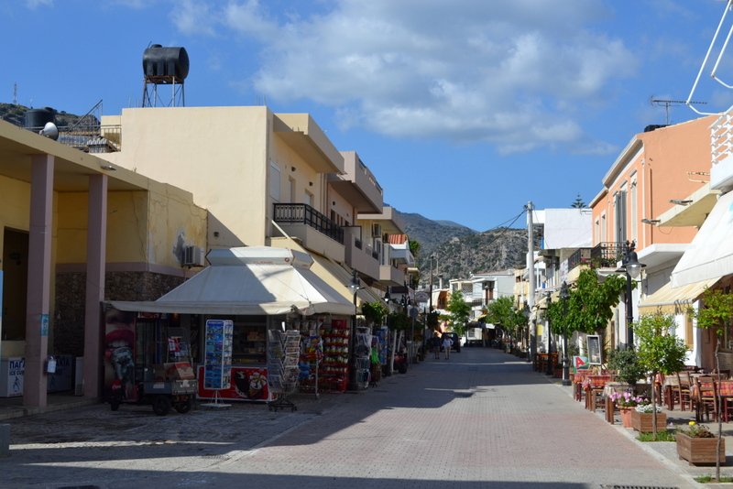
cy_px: 244
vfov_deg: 28.1
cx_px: 366
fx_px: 978
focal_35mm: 48
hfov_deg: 41.1
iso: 100
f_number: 8
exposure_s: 1/250
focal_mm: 32
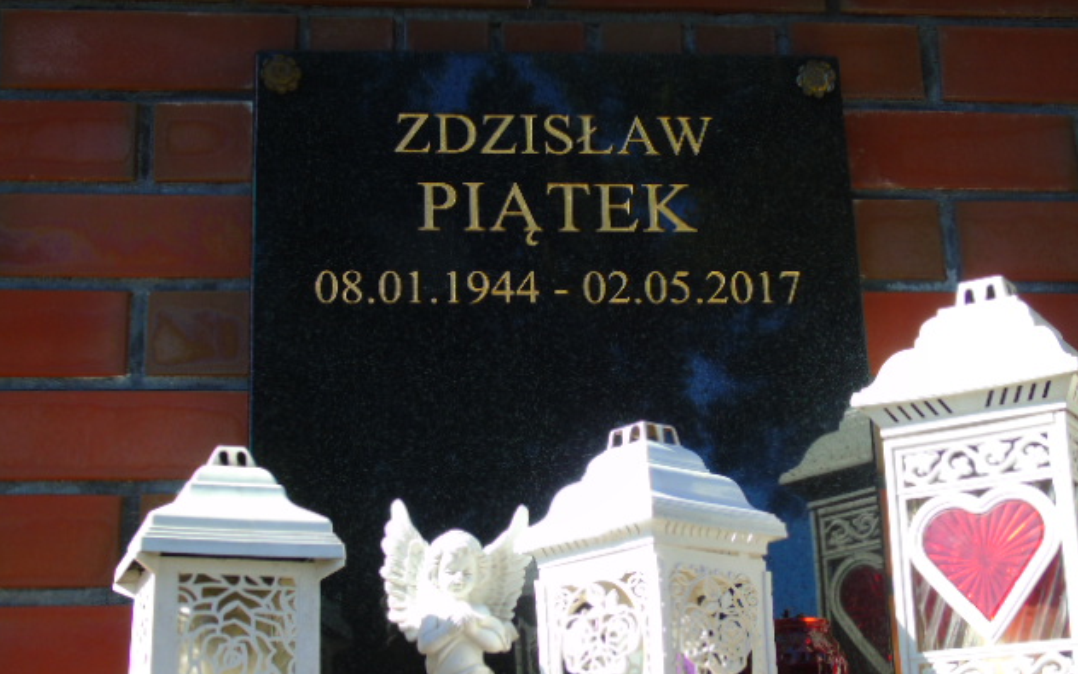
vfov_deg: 22.4
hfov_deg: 35.1
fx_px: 1704
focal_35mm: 58
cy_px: 377
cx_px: 541
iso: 80
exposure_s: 1/200
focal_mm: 9.6
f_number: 4.3
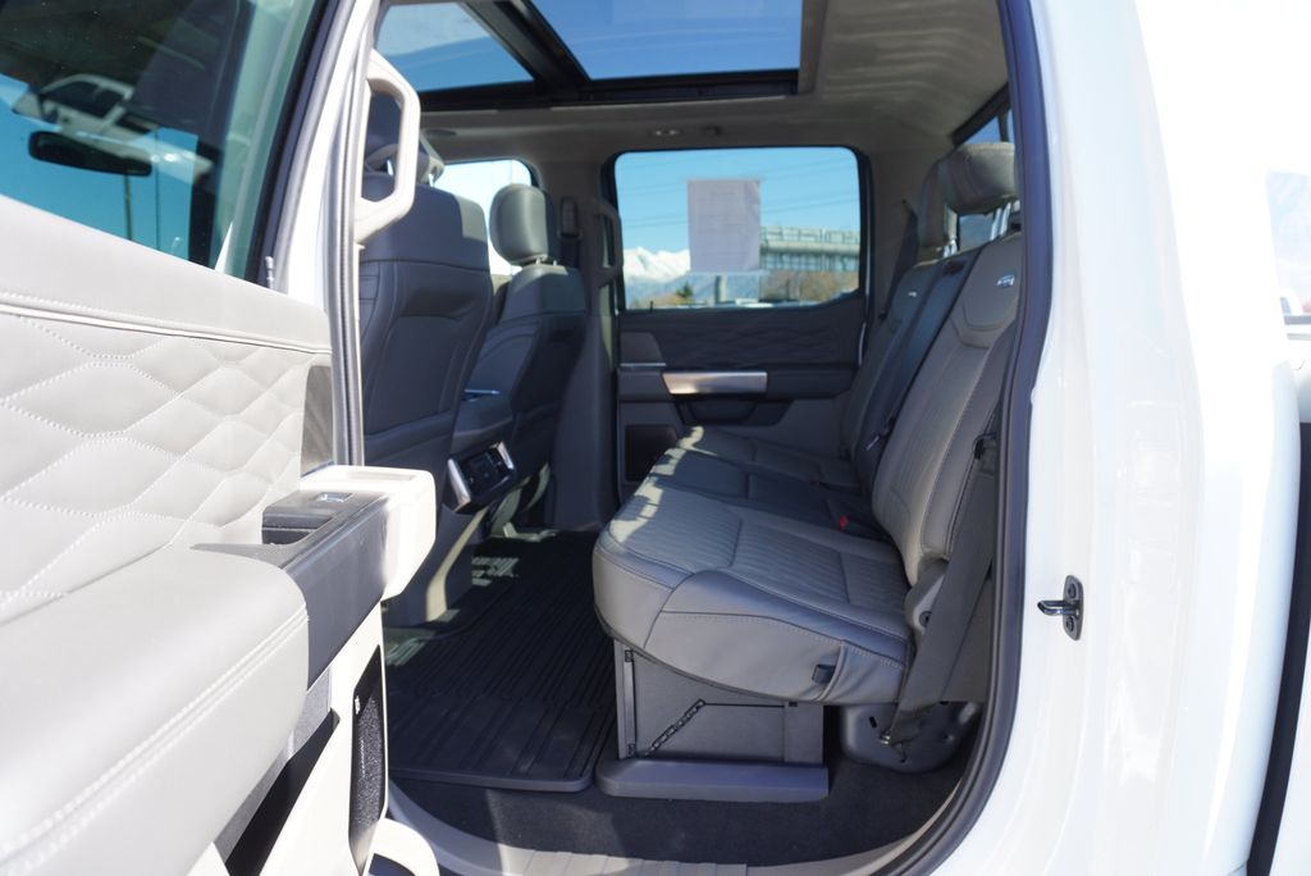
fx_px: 874
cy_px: 438
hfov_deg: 73.7
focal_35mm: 24
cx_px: 656
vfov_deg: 53.2
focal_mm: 16
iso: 100
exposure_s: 1/80
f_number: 4.5
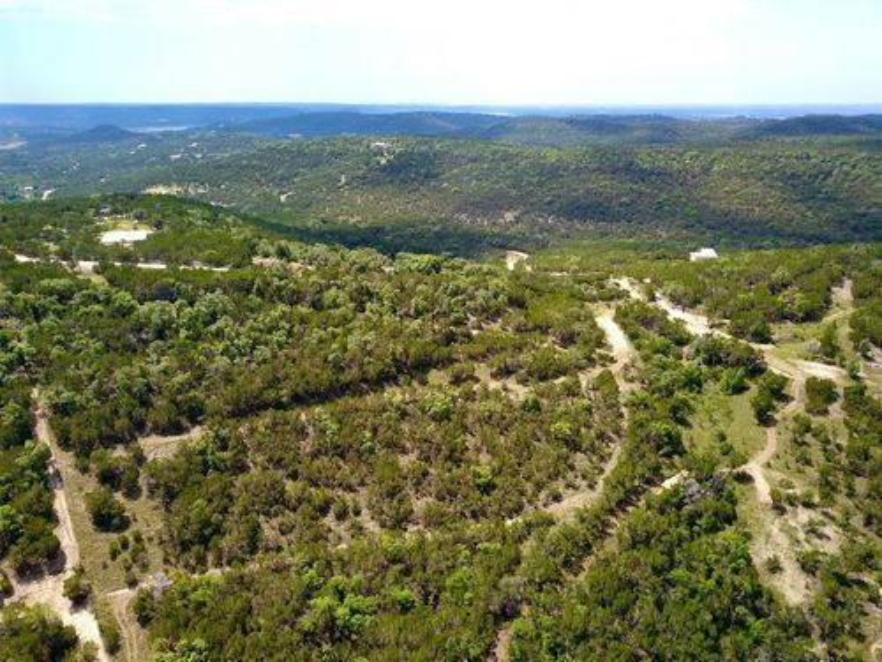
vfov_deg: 53.1
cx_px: 441
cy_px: 331
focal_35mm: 26
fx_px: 662
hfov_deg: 67.3
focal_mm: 4.73
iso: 106
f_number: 2.2
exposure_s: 1/120
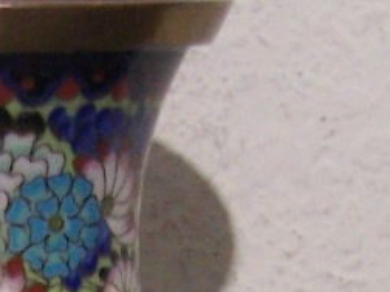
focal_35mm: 234
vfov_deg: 6.1
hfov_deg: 8.4
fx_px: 2636
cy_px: 652
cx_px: -8
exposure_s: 1/8
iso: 140
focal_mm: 6.3
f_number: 2.8
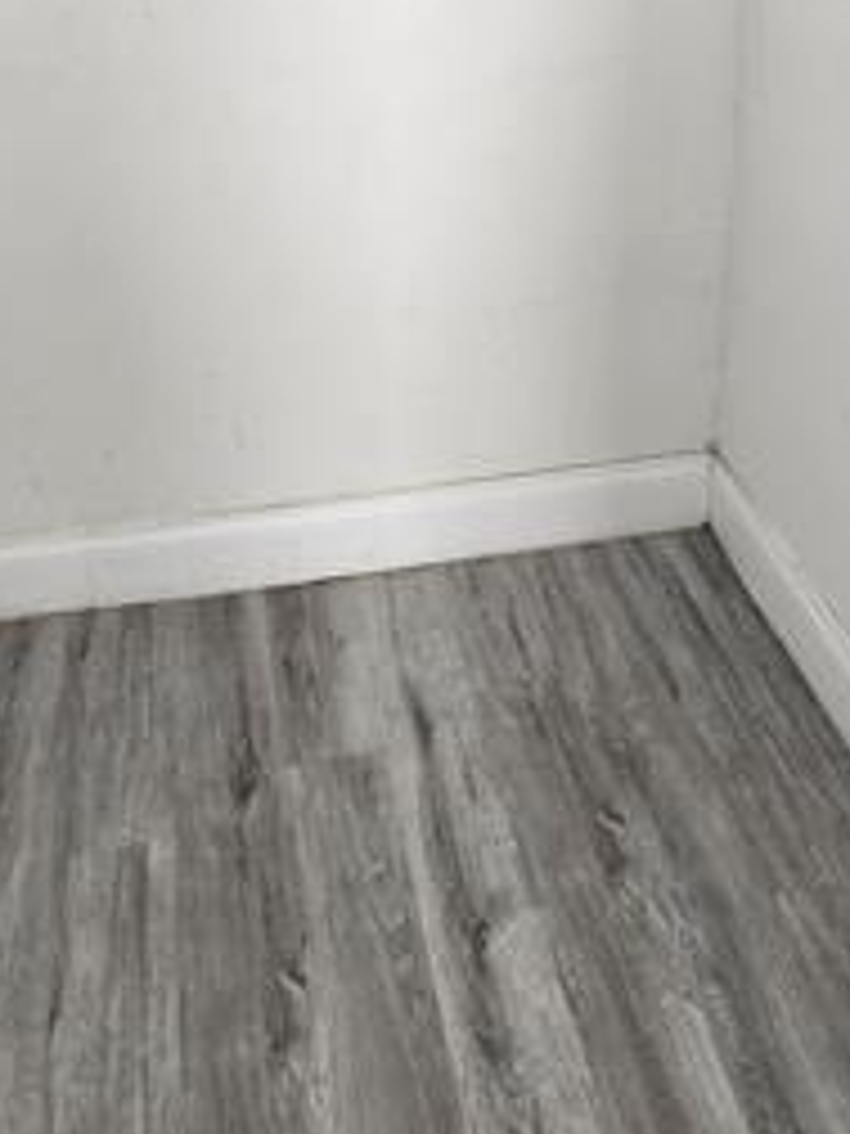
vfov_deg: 43.5
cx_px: 342
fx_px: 1015
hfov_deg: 45.2
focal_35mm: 31
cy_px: -144
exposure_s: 1/60
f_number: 2.2
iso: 80
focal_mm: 2.2
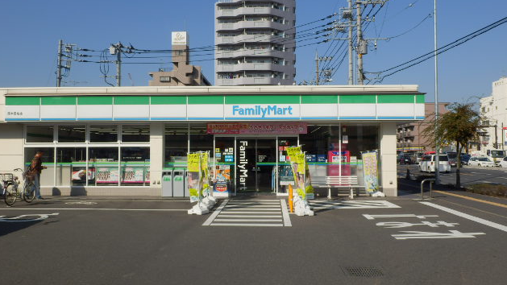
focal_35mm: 41
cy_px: 138
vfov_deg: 29.0
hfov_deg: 49.4
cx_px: 254
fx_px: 551
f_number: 9.9
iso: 80
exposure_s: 1/200
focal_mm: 6.6
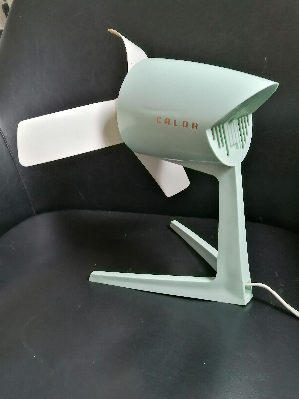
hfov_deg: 51.4
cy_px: 200
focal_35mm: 27
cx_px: 150
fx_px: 311
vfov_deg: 65.3
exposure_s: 1/33.3
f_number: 1.8
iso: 250
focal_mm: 4.75
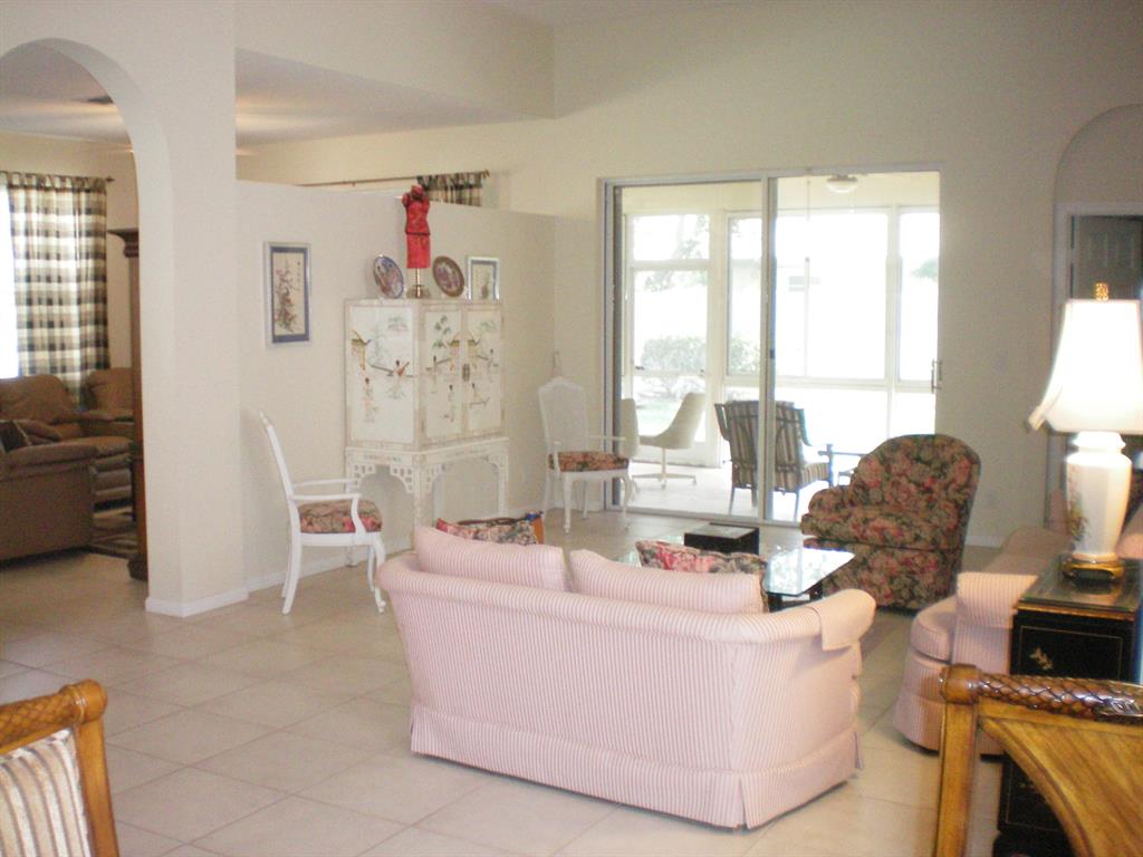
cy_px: 428
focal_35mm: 38
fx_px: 1255
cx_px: 572
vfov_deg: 37.7
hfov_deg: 49.0
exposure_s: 1/60
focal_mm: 6.3
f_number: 3.1
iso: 400
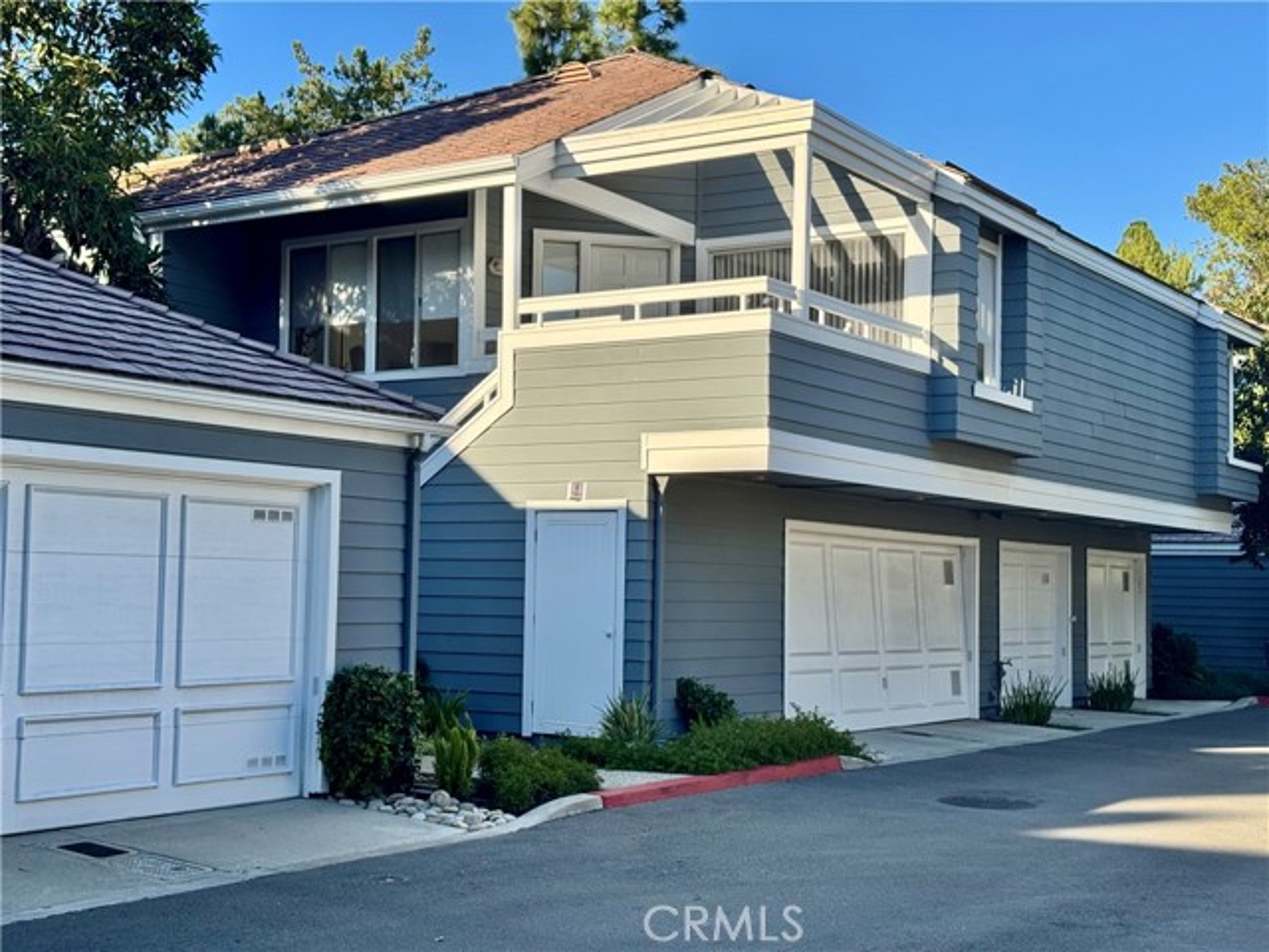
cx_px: 634
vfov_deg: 30.3
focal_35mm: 48
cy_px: 476
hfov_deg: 39.7
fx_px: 1760
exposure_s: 1/2415
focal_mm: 6.76
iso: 64
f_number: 1.78
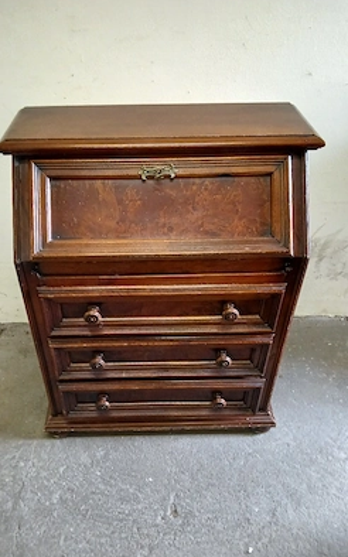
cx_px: 156
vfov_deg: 66.5
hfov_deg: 44.4
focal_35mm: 28
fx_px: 425
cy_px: 278
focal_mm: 3.98
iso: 320
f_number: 1.8
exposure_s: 1/25.1
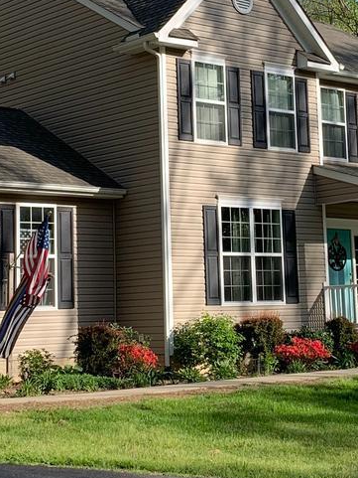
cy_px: 151
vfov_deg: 23.4
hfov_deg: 17.8
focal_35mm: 83
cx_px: 200
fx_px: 1144
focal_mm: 4.25
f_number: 1.8
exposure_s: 1/936
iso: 25
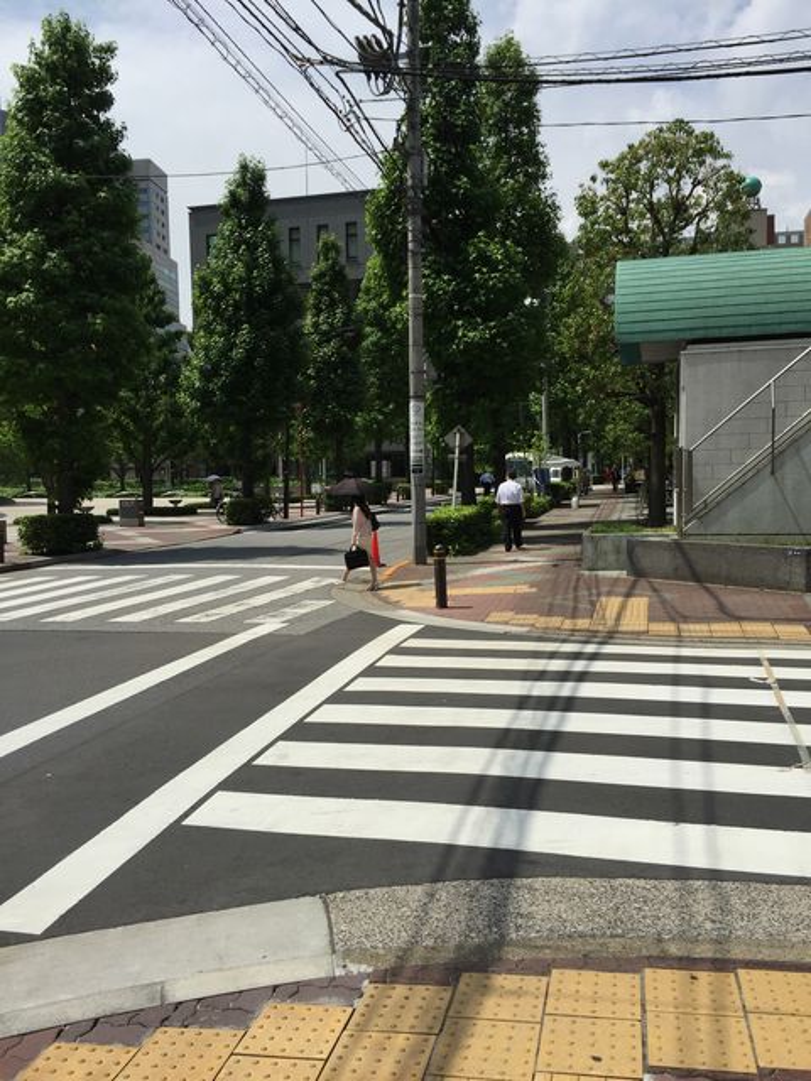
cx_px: 406
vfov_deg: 61.7
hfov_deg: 48.2
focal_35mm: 29
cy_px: 540
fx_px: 906
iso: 32
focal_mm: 4.15
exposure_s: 1/3597
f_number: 2.2
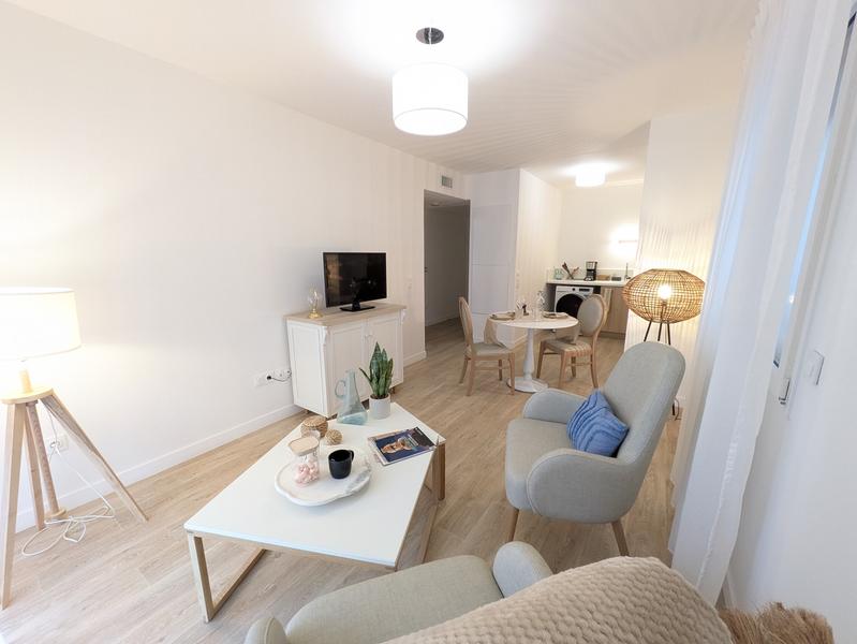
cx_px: 428
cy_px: 322
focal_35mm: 14
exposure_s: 1/33.3
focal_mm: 1.83
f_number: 2.2
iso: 289
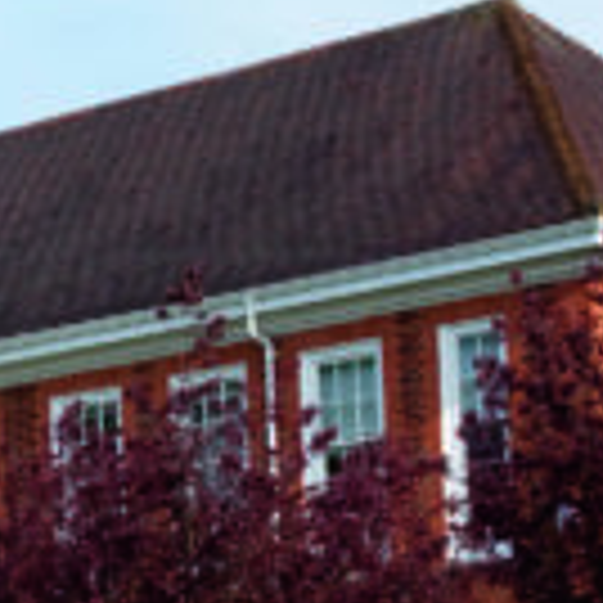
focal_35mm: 173
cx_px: -351
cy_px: 628
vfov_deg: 10.0
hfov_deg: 9.8
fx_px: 3410
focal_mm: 28
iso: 200
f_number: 11
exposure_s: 1/180
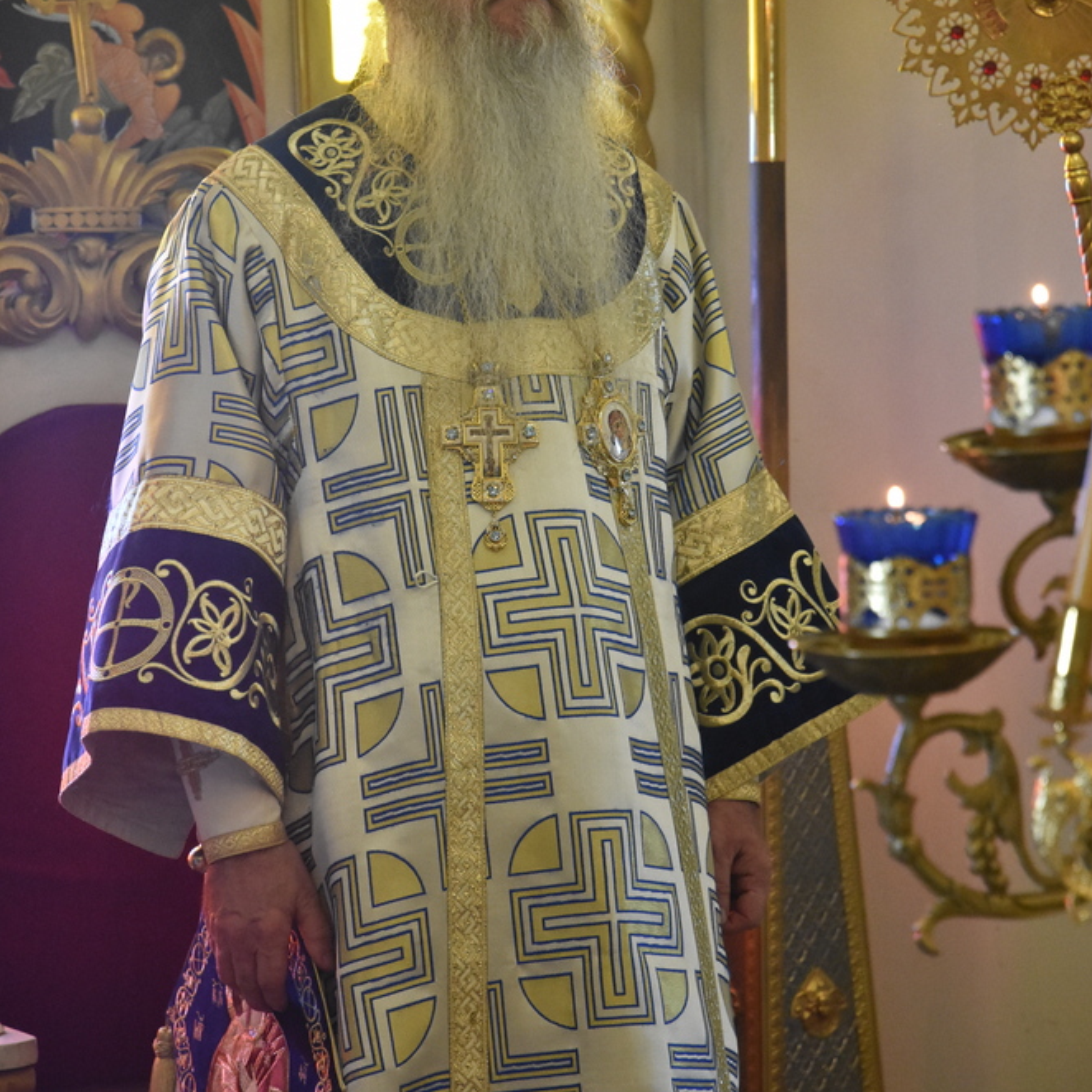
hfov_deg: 11.3
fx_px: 5496
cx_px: 548
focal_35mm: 154
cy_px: 432
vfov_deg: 11.3
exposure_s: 1/125
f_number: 4
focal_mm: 80
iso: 4000
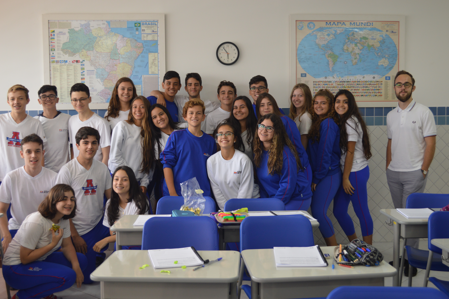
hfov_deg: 49.6
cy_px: 150
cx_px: 224
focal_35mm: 39
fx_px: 486
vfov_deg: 34.1
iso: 400
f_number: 4.2
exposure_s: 1/60
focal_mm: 26
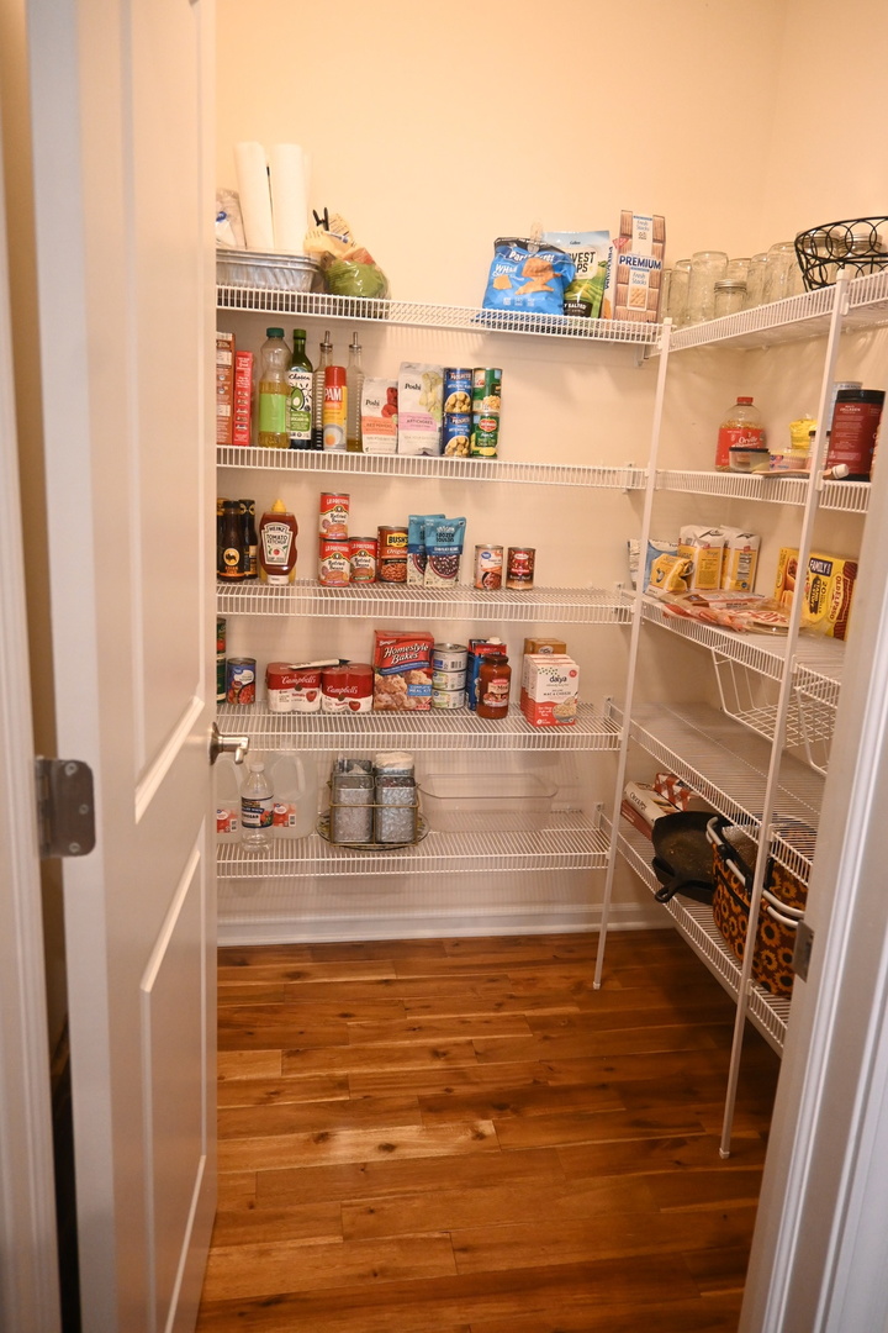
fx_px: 888
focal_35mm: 24
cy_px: 666
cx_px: 444
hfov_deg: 53.1
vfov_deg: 73.7
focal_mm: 16
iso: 2200
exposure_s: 1/125
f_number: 3.5
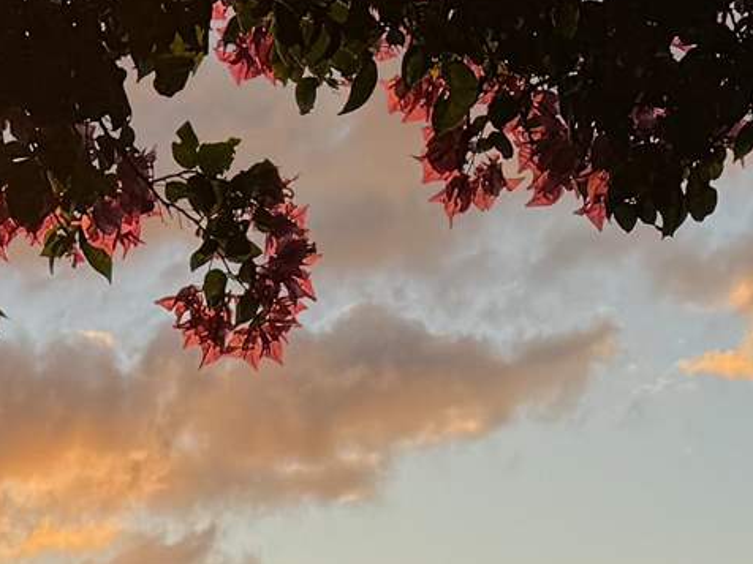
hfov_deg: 12.7
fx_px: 3372
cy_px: 1746
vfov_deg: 8.1
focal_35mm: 155
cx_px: 299
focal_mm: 6.86
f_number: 1.78
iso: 80
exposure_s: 1/1059
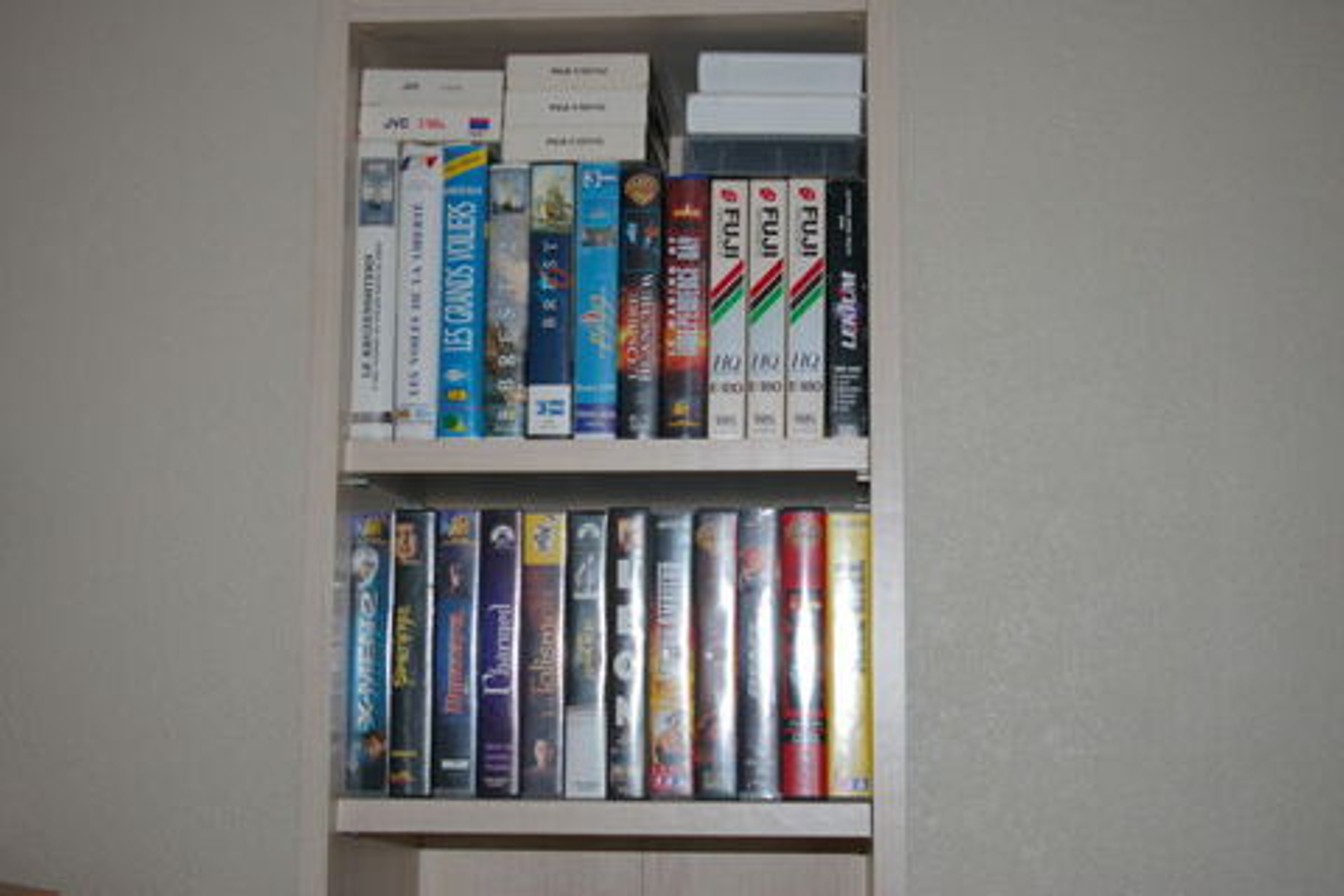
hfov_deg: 37.9
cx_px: 672
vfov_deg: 25.8
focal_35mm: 52
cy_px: 448
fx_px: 1960
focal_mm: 35
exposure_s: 1/45
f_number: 4.5
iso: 200
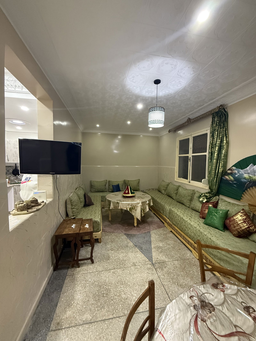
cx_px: 128
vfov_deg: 102.1
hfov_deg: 85.7
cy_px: 170
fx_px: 138
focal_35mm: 14
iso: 640
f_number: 2.2
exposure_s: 1/50
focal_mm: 2.22
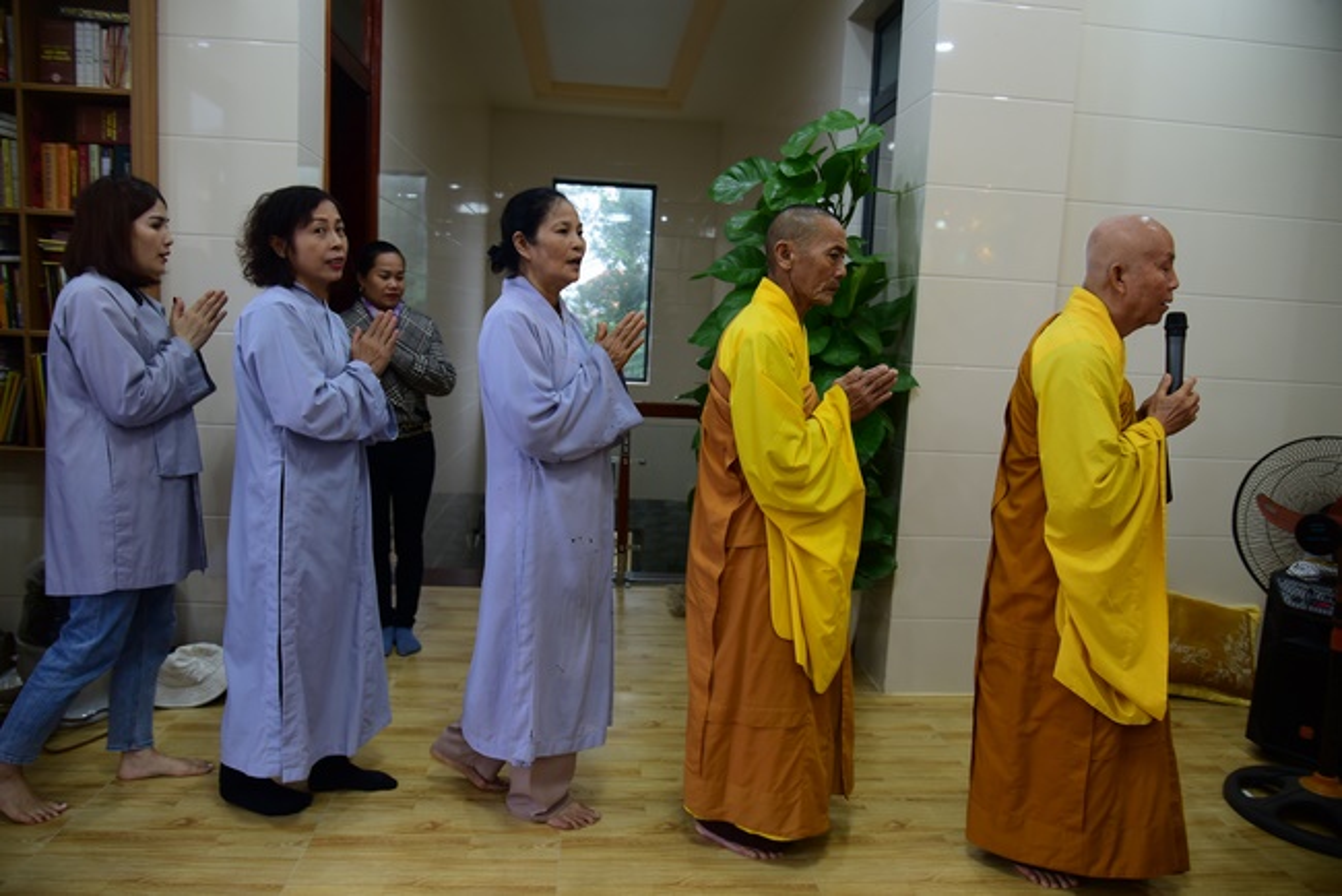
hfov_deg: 73.7
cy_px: 448
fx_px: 895
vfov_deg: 53.2
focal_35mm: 24
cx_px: 671
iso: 500
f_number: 4
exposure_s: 1/40
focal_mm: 24
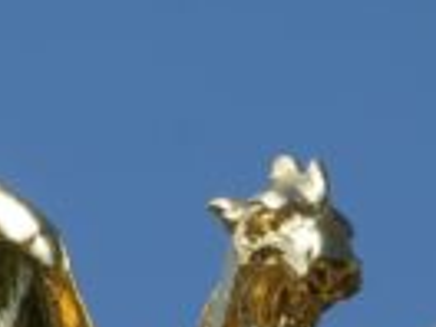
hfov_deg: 2.2
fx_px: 11200
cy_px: 545
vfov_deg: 1.7
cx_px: 244
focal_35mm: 889
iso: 100
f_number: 9
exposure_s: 1/320
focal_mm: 135
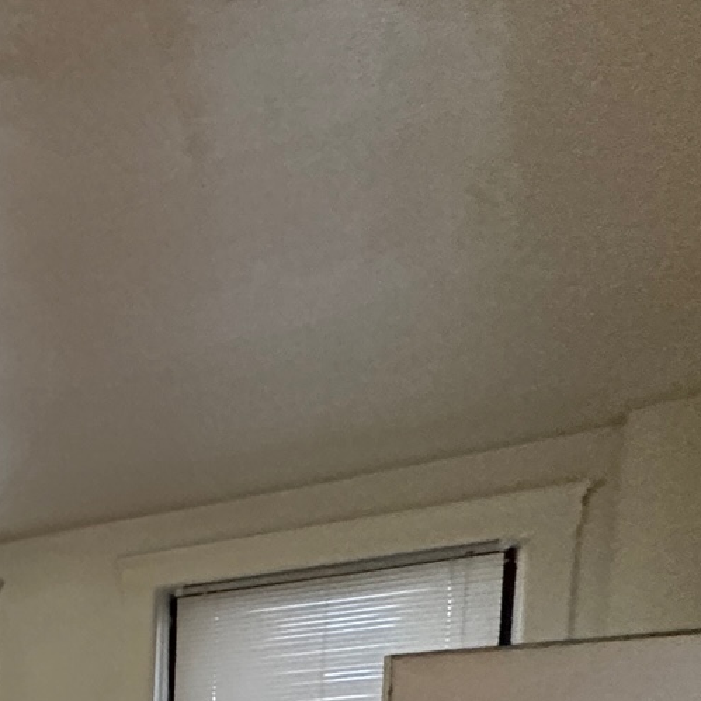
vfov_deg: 27.2
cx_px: -615
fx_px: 1146
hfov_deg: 20.7
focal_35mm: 50
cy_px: 961
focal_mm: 2.22
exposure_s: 1/60
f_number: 2.2
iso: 400
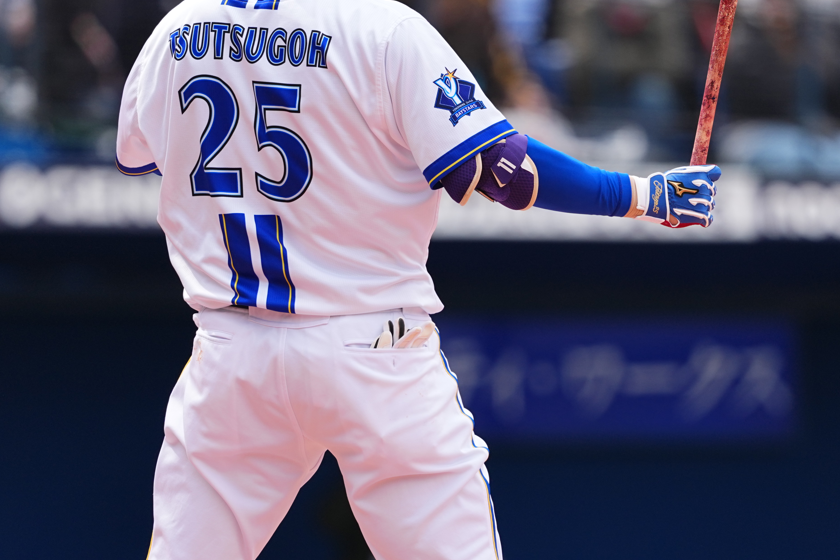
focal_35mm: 695
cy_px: 319
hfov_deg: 3.0
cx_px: 517
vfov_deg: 2.0
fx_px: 16215
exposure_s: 1/2000
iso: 250
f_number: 2.8
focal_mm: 300
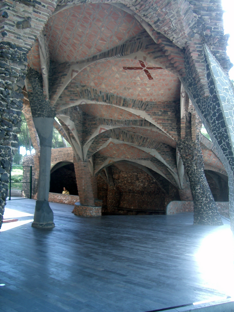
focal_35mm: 36
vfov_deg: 51.4
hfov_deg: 39.6
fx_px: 325
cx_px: 118
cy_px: 158
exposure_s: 1/60
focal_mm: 5.8
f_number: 2.6
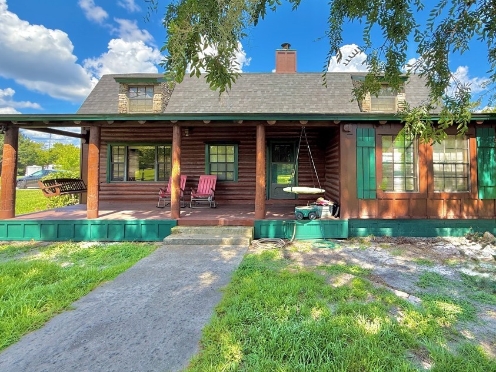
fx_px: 244
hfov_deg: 90.5
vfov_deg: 74.3
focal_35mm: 17
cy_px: 160
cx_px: 282
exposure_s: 1/336
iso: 64
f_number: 2.2
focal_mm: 2.22
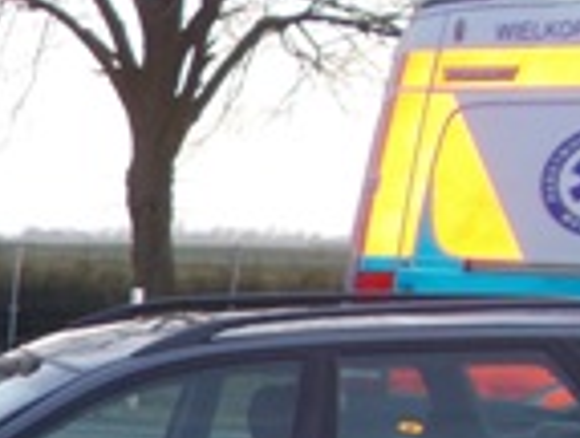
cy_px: 629
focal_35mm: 116
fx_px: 1949
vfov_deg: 12.3
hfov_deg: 14.3
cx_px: -568
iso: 80
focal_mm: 4.6
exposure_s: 1/60
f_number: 3.2
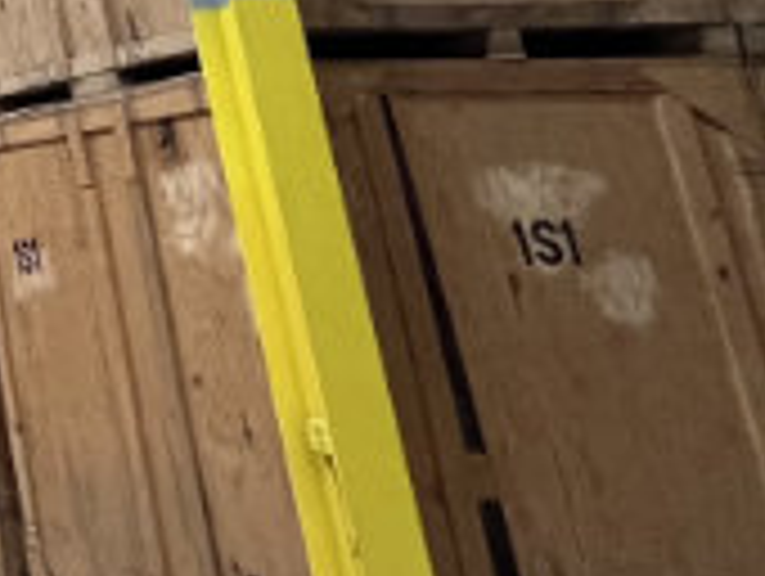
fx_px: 1350
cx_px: -922
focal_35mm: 61
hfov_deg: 17.0
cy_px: -104
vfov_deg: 22.3
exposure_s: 1/73
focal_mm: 1.6
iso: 250
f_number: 1.8
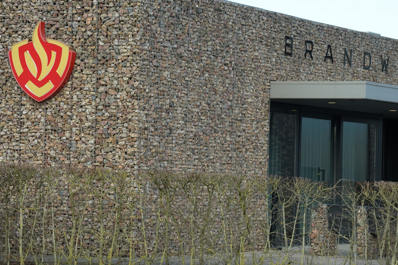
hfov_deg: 12.8
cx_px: 213
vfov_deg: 8.5
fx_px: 1780
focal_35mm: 161
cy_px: 137
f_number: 11
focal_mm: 131
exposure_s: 1/500
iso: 1250
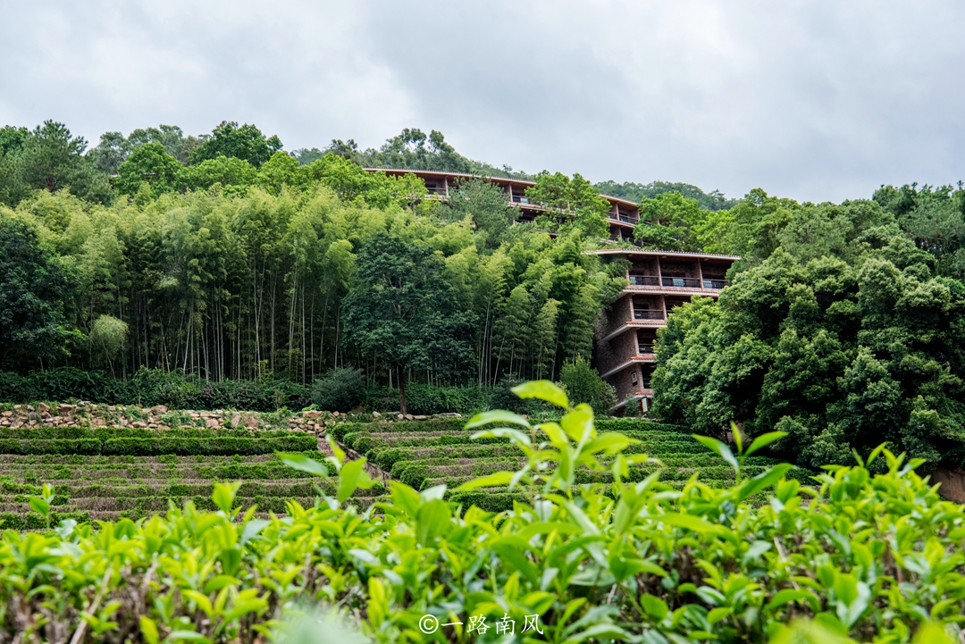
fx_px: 1341
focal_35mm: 50
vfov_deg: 27.0
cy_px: 322
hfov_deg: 39.6
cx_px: 482
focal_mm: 50
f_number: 9
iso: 1000
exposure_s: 1/125
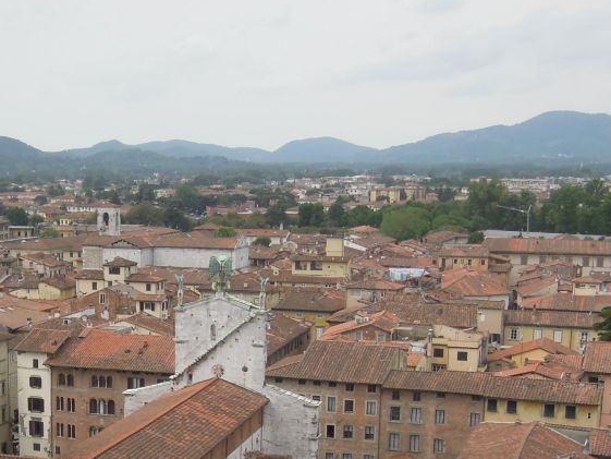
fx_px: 1289
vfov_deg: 19.8
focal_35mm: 73
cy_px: 406
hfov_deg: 25.9
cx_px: 70
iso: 160
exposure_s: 1/1250
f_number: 3.3
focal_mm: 7.2
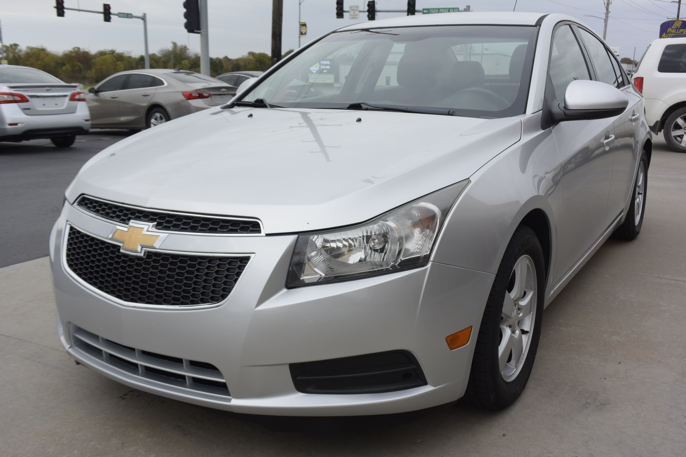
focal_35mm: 34
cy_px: 228
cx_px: 343
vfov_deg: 38.9
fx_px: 648
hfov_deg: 55.8
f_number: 5
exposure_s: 1/400
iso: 160
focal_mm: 12.8
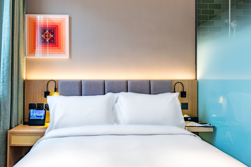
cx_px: 121
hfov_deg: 74.9
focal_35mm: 24
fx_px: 164
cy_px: 80
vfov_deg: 54.0
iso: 400
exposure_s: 1/20
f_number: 8
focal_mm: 22.5
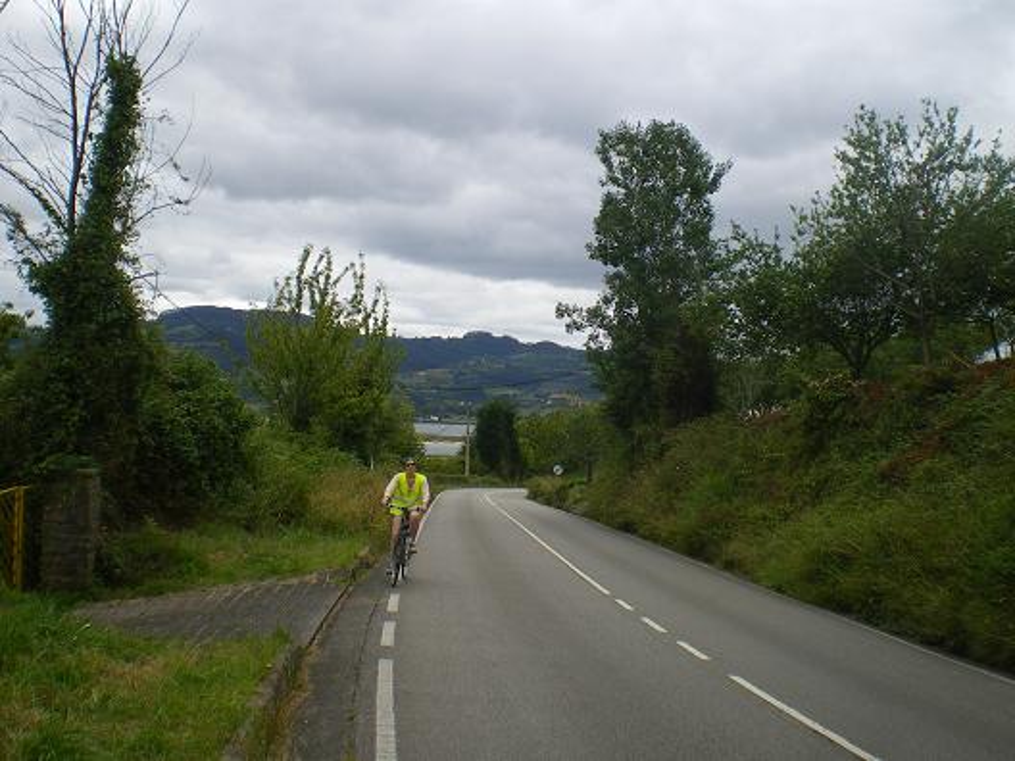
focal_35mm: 38
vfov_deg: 37.7
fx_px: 1114
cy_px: 380
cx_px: 508
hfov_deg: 49.0
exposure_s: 1/400
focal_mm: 6.3
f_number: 4.6
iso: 64
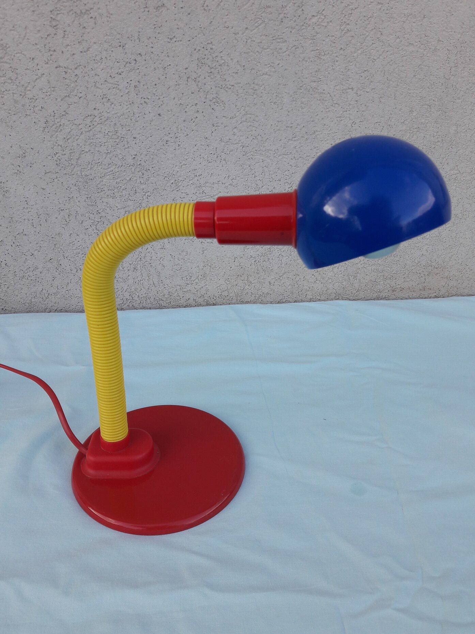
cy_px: 317
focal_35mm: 28
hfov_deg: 49.8
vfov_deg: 63.4
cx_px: 238
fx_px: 512
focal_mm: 3.7
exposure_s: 1/187
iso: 40
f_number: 1.9
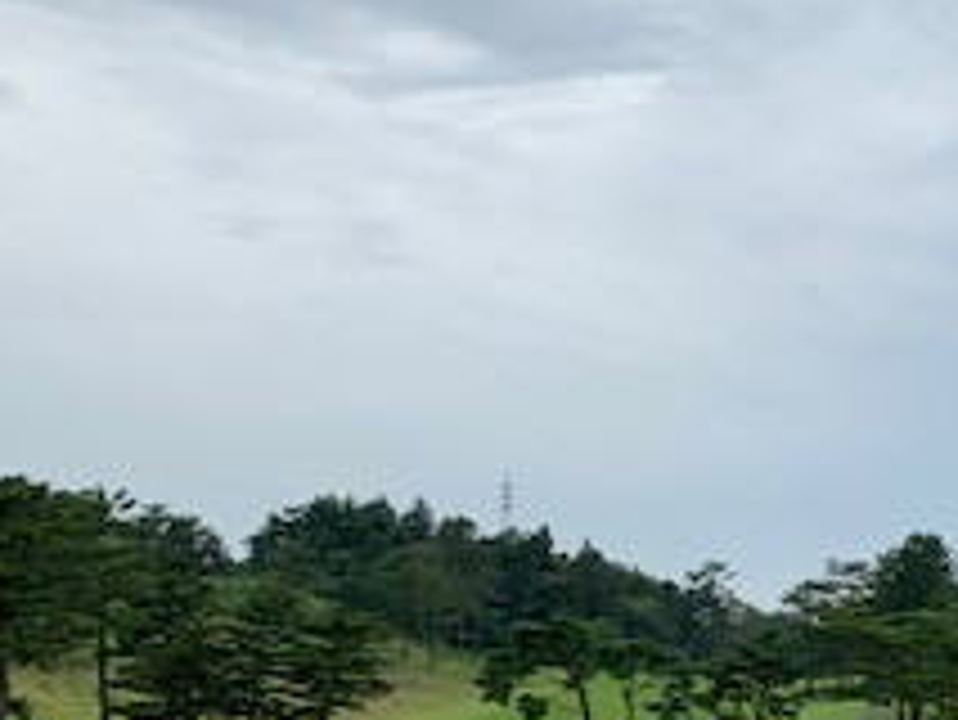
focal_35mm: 78
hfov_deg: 22.6
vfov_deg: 18.3
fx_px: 2160
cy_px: 752
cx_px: 1214
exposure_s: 1/2309
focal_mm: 4.25
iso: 25
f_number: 1.8
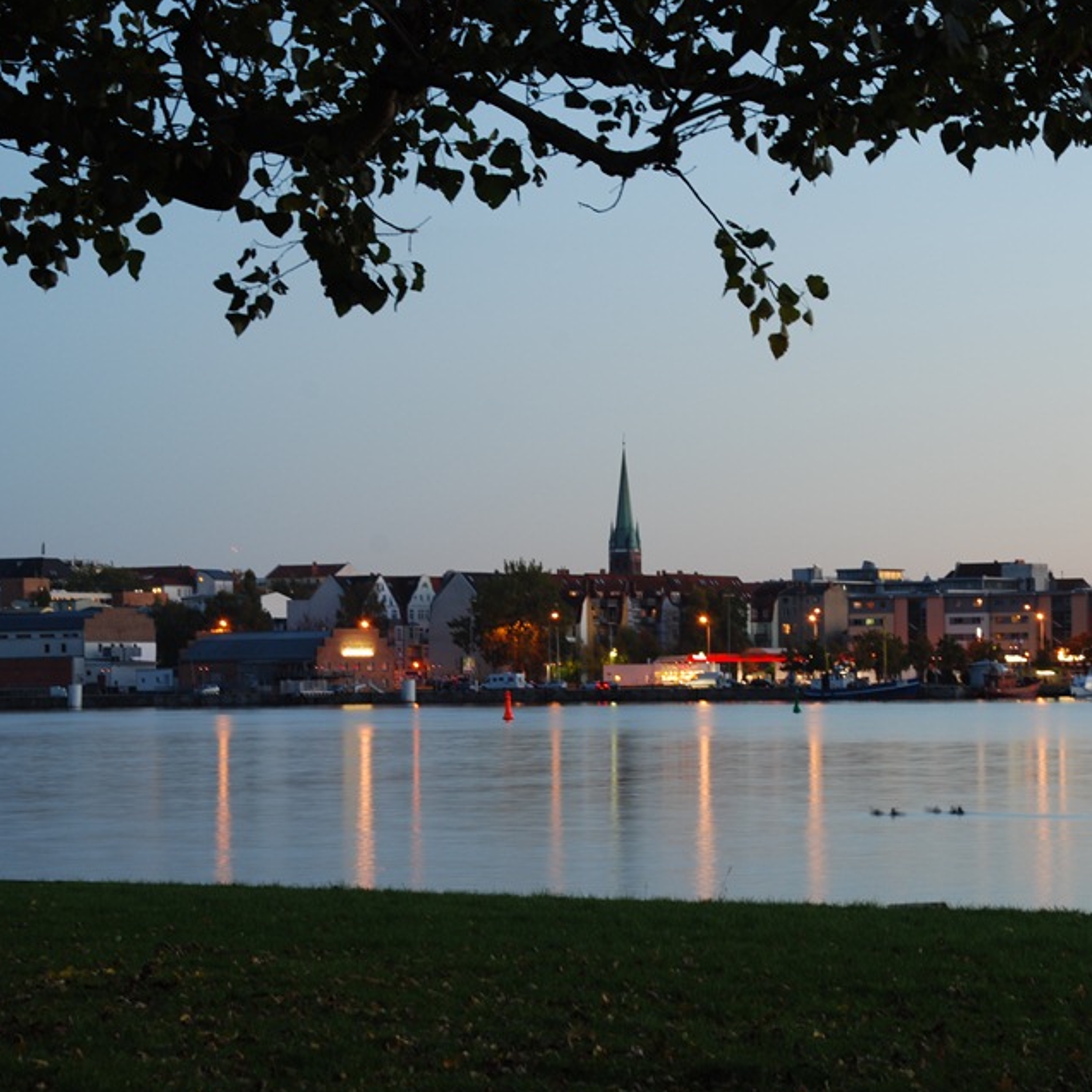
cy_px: 545
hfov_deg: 16.3
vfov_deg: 16.3
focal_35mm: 107
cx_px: 785
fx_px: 3806
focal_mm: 55
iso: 100
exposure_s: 4
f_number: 11
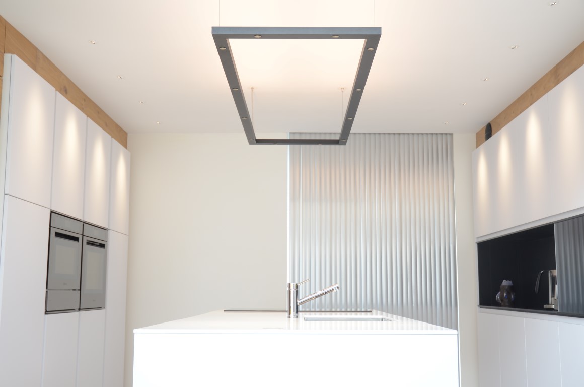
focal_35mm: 46
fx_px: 753
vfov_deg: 28.8
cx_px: 292
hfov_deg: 42.4
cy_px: 194
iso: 200
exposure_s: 1/15
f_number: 4
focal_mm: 31
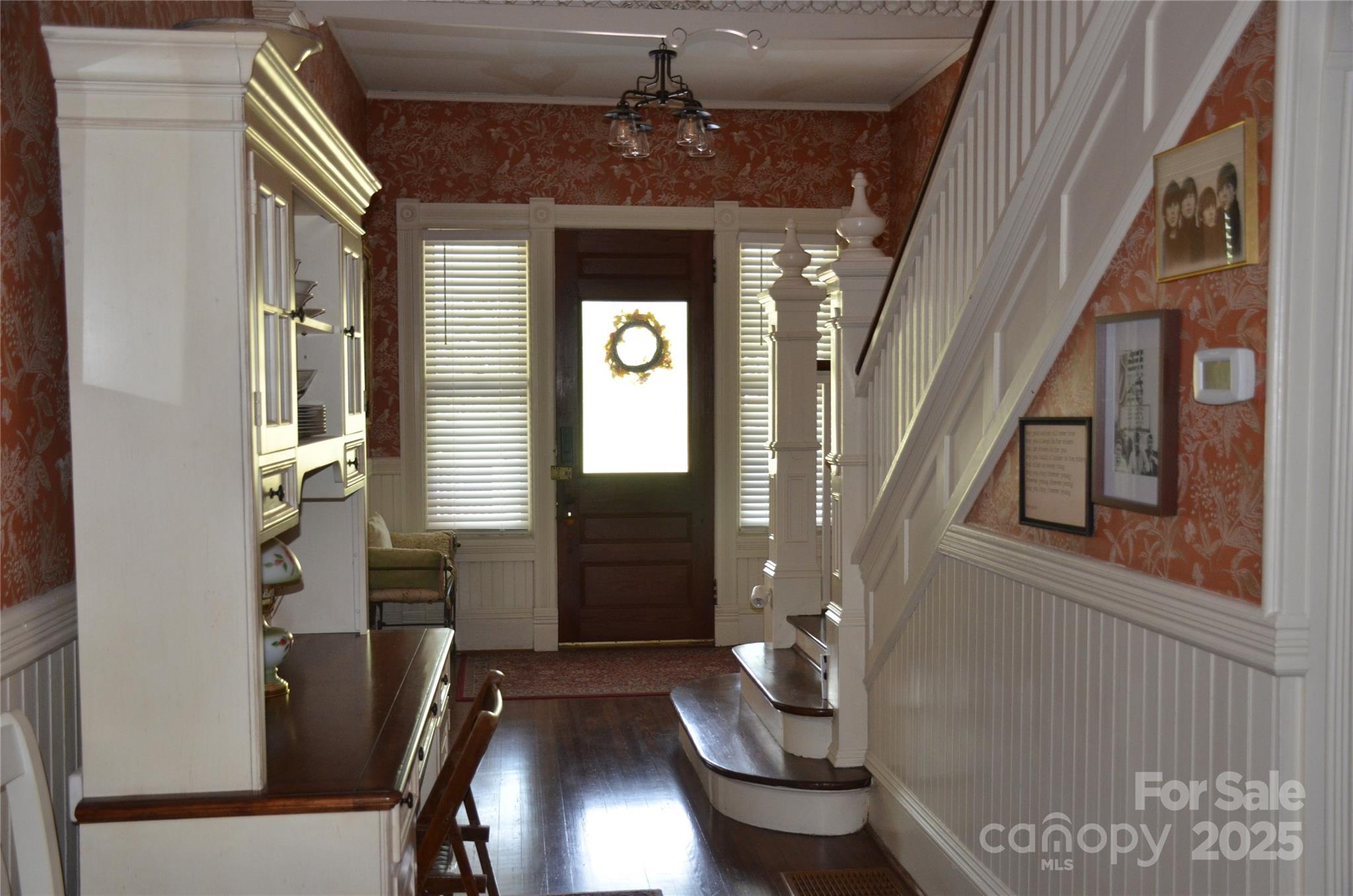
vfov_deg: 36.7
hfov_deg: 53.2
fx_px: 1350
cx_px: 676
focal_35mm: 36
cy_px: 448
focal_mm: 24
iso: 800
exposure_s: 1/60
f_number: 3.8
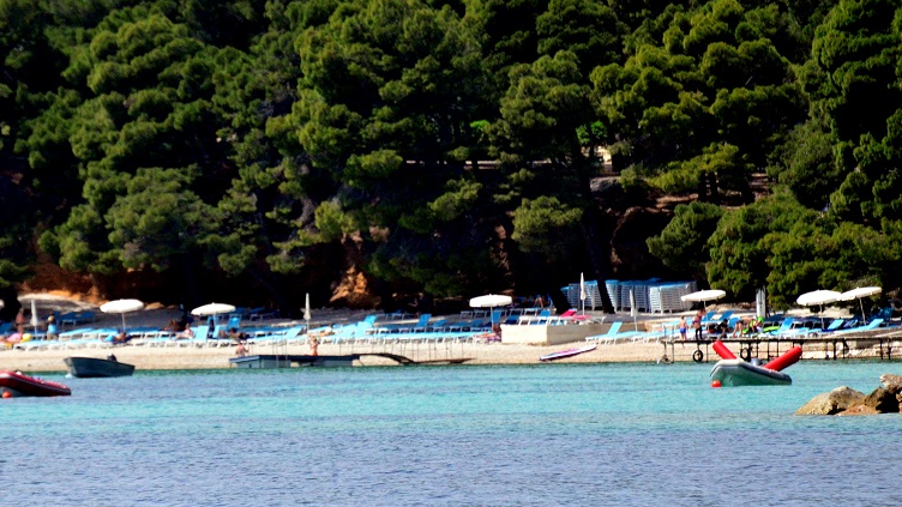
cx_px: 308
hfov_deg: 3.5
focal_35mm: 625
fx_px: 14948
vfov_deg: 1.9
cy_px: 265
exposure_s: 1/8000
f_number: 6.3
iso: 2500
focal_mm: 300
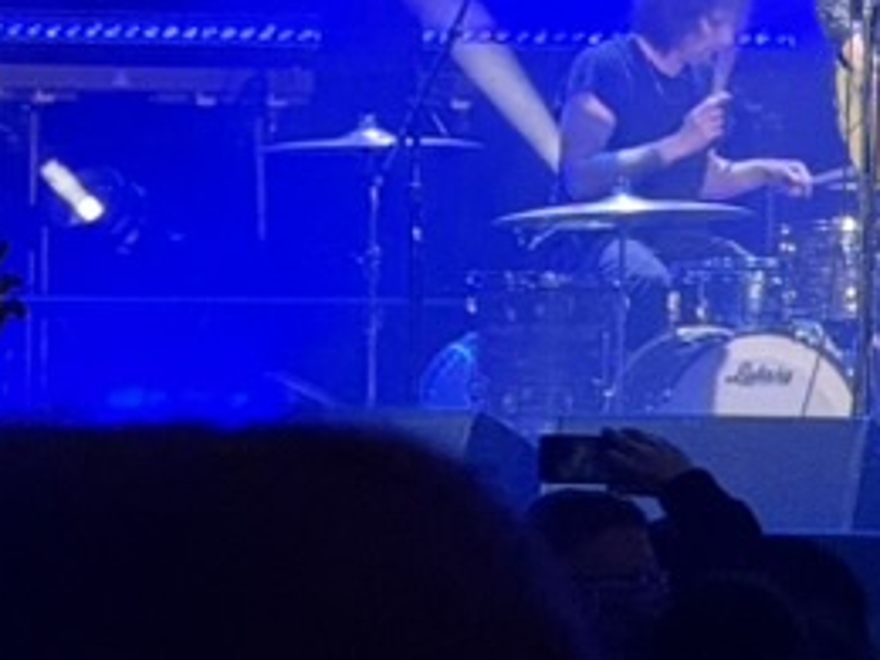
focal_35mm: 472
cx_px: 1709
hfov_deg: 4.2
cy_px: 24
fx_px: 11999
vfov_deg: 3.1
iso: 800
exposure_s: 1/44
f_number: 2.8
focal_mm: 15.66
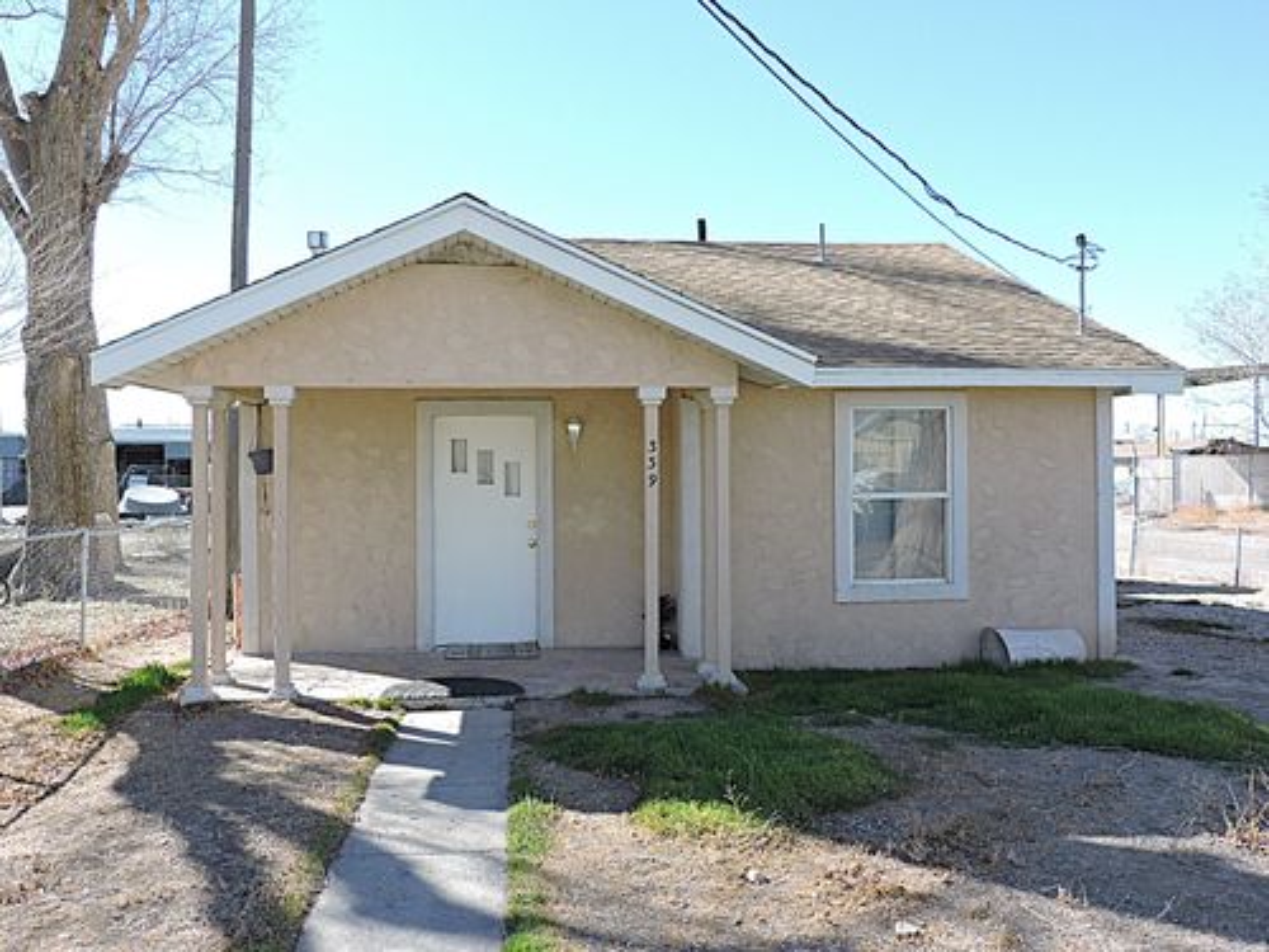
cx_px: 634
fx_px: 1100
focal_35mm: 30
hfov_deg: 60.0
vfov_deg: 46.8
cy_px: 476
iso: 100
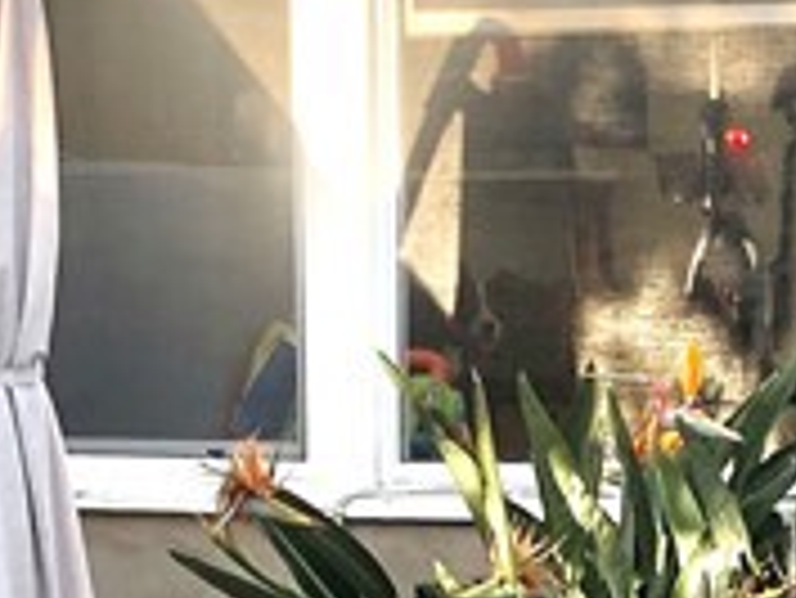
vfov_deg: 9.0
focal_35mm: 162
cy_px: 814
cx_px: 562
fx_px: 3728
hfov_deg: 12.2
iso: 20
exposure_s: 1/257
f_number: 1.8
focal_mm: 3.99
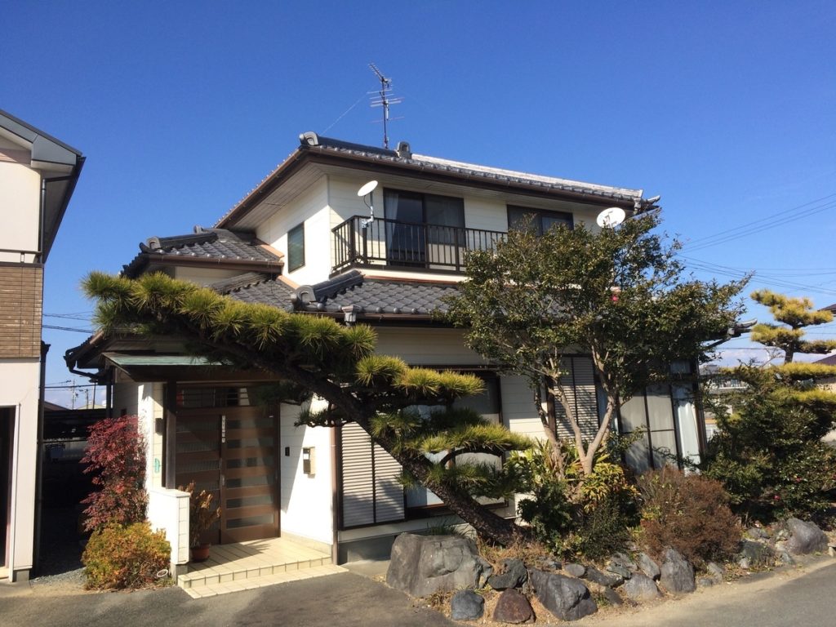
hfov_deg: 61.7
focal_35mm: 29
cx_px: 418
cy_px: 314
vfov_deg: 48.2
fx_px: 700
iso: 32
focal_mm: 4.15
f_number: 2.2
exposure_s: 1/1709
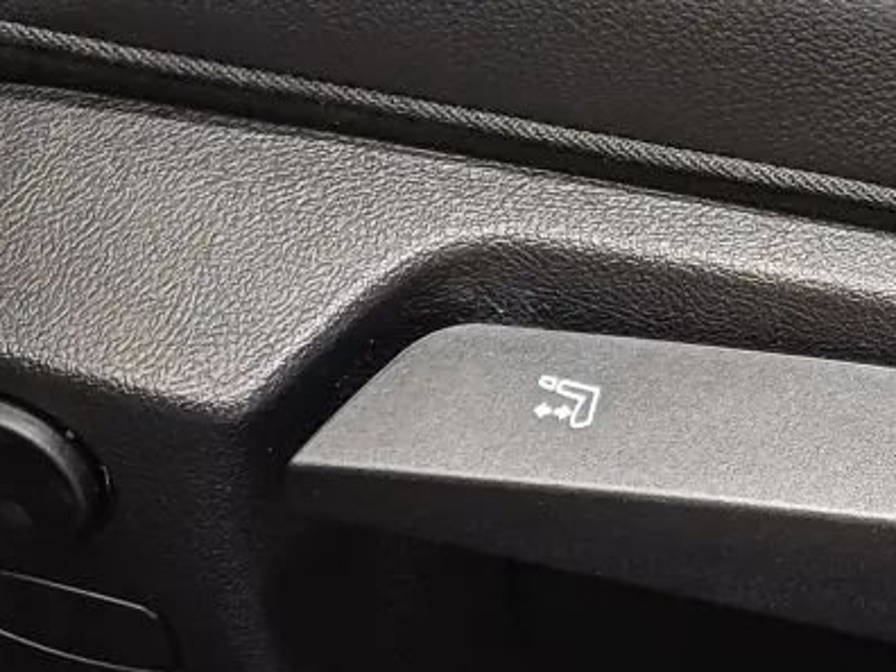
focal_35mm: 91
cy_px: 59
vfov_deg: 16.0
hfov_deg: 20.0
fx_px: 2355
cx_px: 1118
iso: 400
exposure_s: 1/25
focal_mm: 4.65
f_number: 1.8
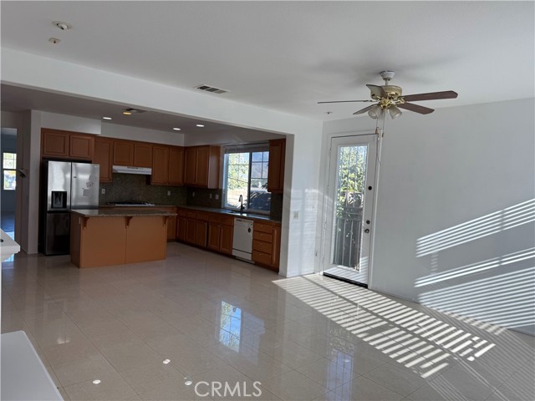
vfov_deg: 56.8
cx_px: 268
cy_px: 200
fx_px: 371
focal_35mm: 24
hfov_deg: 71.6
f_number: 1.78
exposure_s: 1/315
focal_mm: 6.76
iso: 80
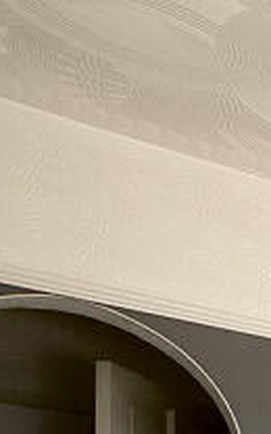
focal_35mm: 73
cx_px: 809
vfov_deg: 23.2
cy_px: 634
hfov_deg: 11.2
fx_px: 863
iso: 64
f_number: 2.2
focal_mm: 2.22
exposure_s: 1/142
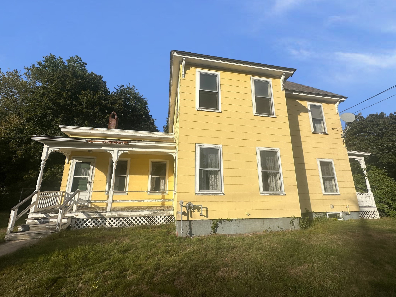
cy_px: 148
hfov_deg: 102.1
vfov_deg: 85.7
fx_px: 160
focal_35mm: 14
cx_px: 198
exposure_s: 1/3600
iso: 50
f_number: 2.2
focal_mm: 2.22
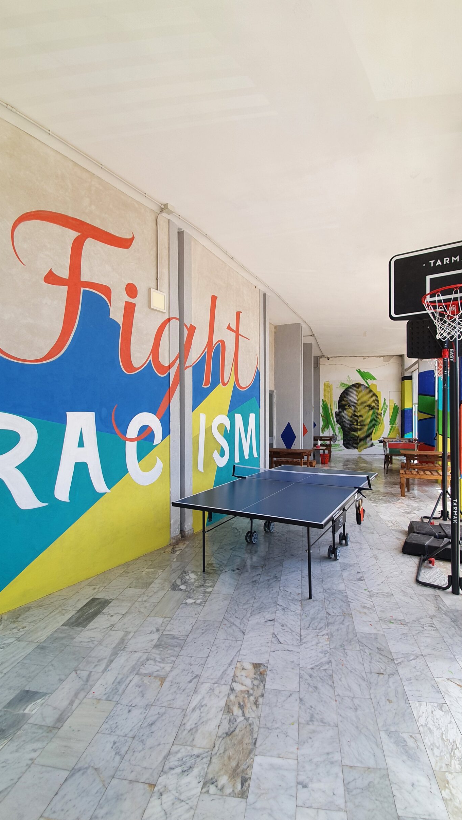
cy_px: 418
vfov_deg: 103.0
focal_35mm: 15
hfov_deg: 70.0
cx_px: 270
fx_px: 327
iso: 50
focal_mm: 1.8
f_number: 2.2
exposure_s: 1/170
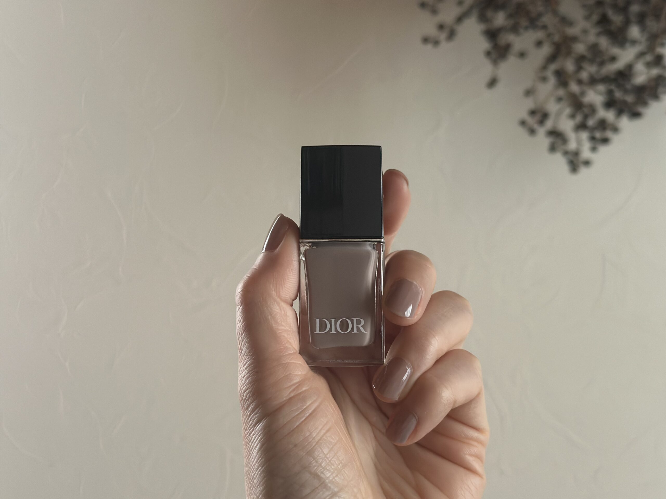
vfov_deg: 30.3
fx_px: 924
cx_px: 333
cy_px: 250
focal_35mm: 48
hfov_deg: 39.7
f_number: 1.78
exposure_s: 1/52
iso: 400
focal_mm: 6.86
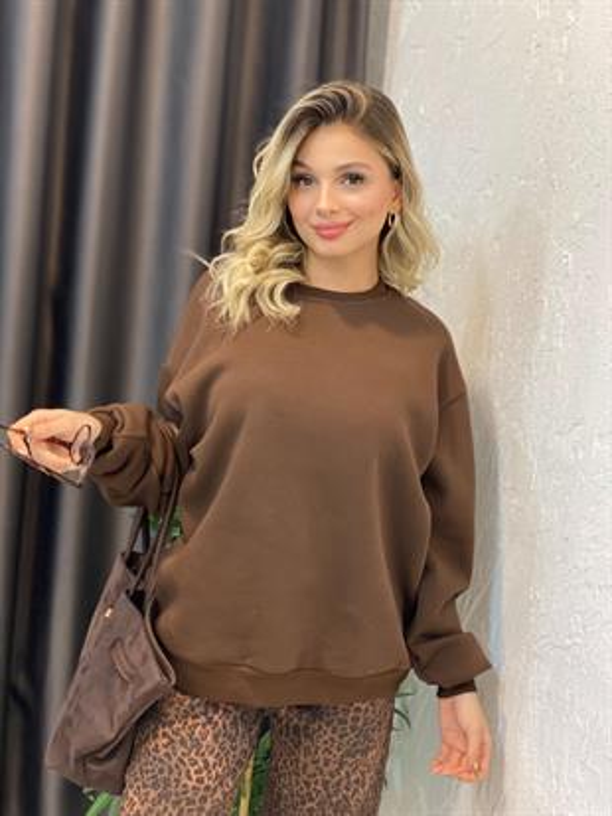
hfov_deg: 28.0
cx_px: 306
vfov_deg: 36.8
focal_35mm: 52
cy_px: 408
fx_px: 1225
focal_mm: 6
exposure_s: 1/100
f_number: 2
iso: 200
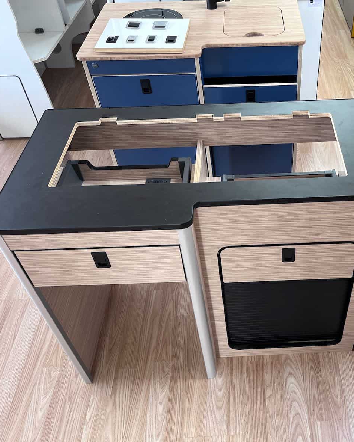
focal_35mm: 34
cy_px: 222
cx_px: 259
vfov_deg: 52.8
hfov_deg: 42.2
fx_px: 445
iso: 125
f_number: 1.6
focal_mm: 5.1
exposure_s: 1/121
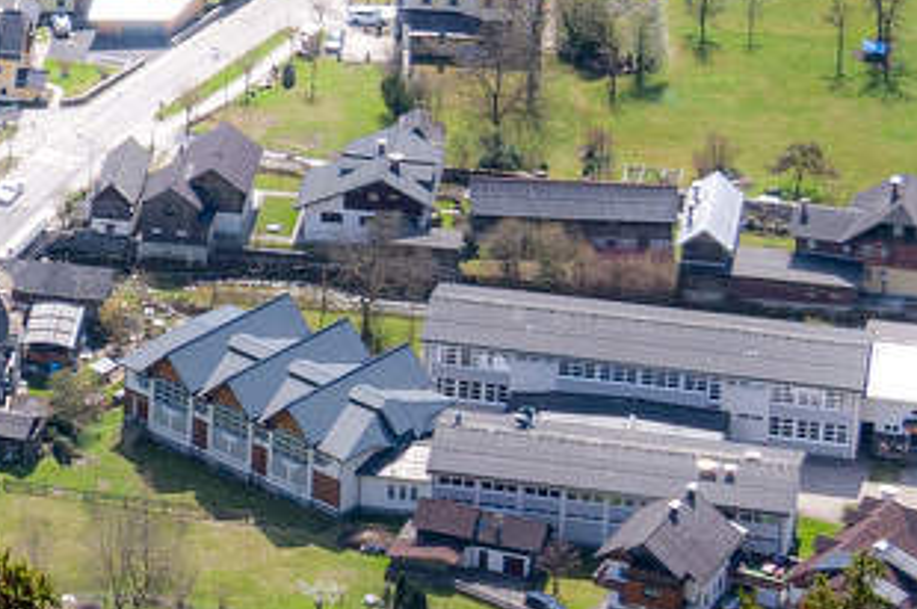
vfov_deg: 5.7
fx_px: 6037
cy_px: -207
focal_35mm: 237
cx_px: -716
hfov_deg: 8.4
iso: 250
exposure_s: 1/400
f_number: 9
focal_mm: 35
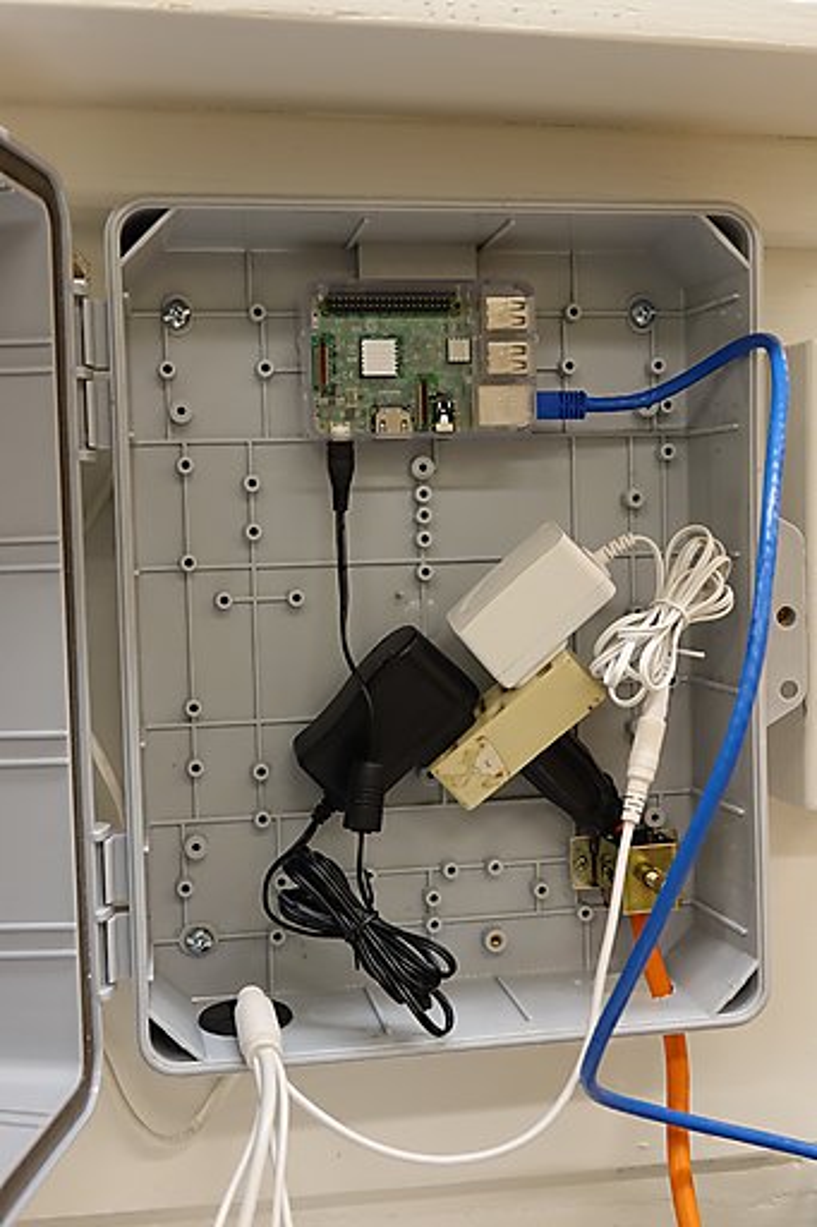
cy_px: 614
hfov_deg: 32.6
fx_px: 1397
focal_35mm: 41
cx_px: 408
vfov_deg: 47.4
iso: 640
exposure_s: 1/50
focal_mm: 15.17
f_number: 3.2
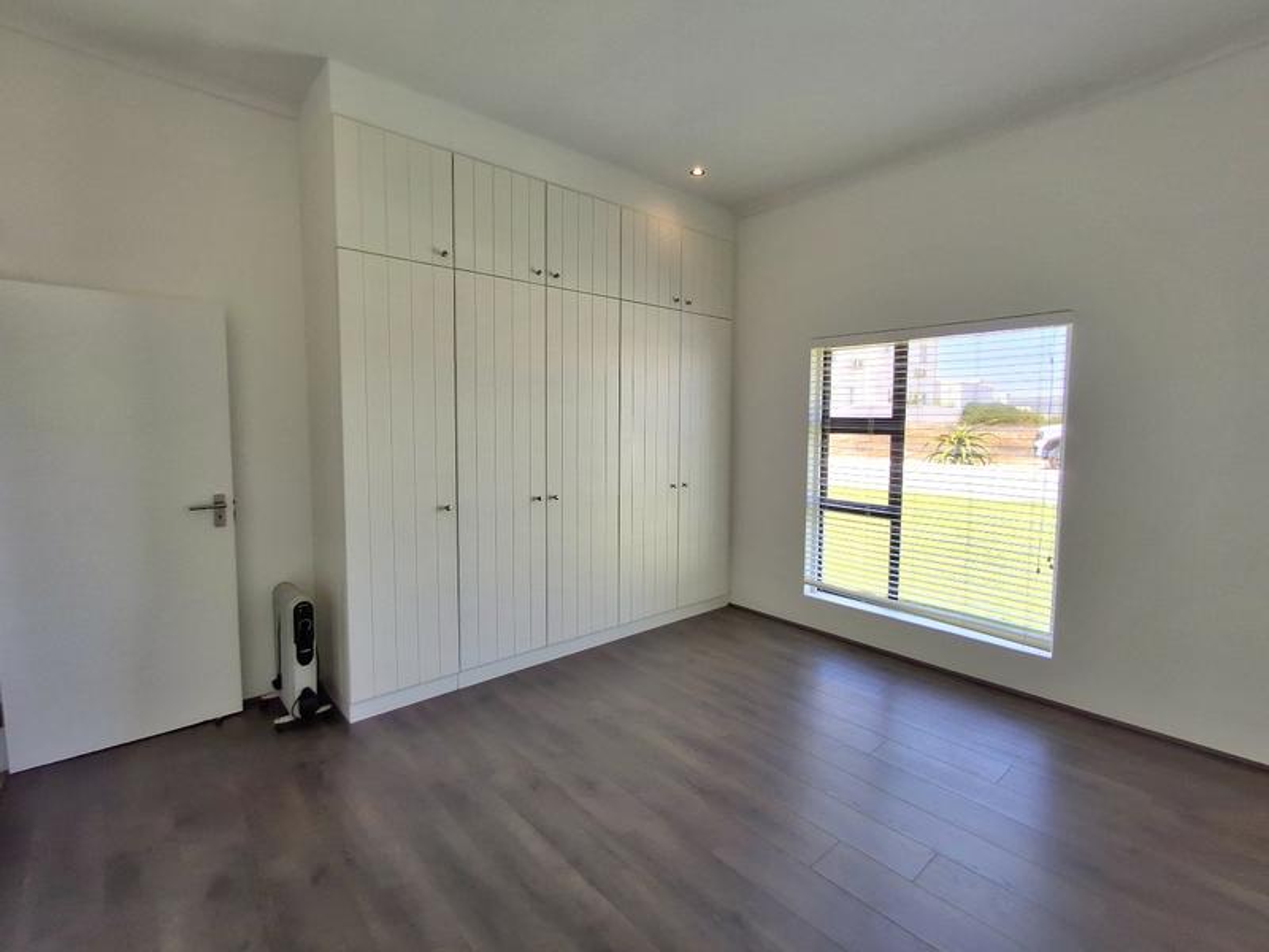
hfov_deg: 94.5
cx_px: 634
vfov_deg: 78.1
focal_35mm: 16
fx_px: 587
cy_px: 476
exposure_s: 1/189
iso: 40
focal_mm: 1.64
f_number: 2.2
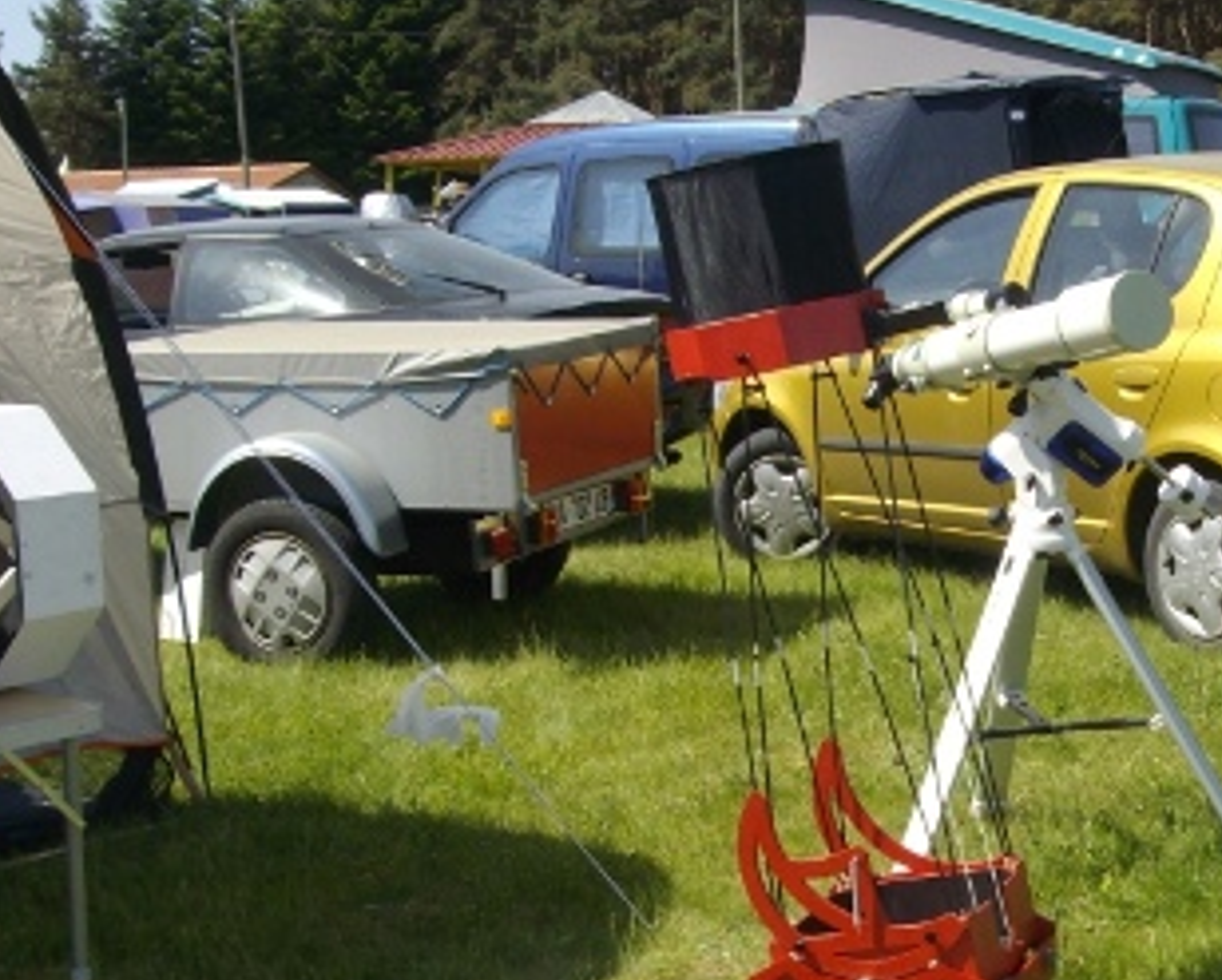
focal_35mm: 70
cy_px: 561
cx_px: 1039
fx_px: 2534
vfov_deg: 21.9
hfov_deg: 26.4
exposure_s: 1/400
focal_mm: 6
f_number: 4.8
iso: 80
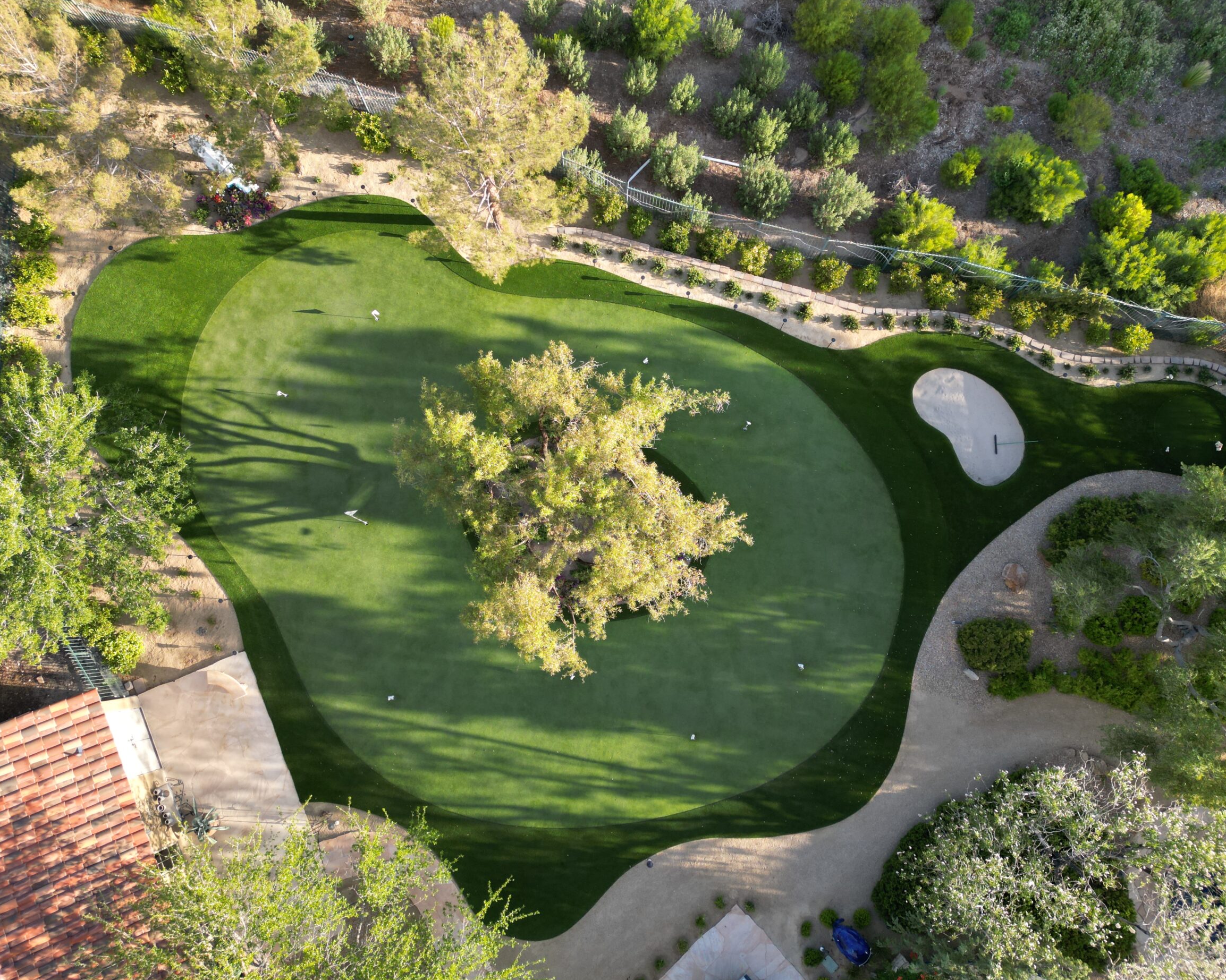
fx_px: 943
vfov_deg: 54.9
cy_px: 500
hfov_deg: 66.0
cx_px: 629
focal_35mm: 26
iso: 120
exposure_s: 1/500
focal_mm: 6.72
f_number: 1.7
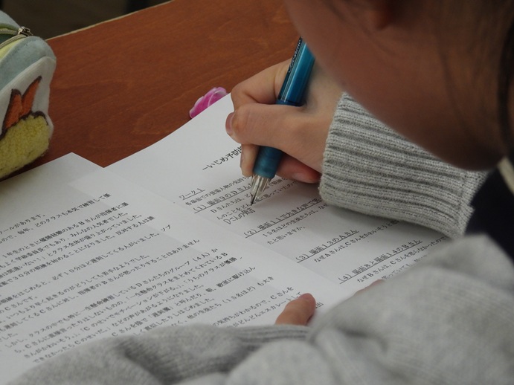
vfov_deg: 8.7
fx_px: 2524
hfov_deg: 11.6
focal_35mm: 170
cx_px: 257
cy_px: 192
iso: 400
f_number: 4.5
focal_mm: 30.3
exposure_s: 1/160
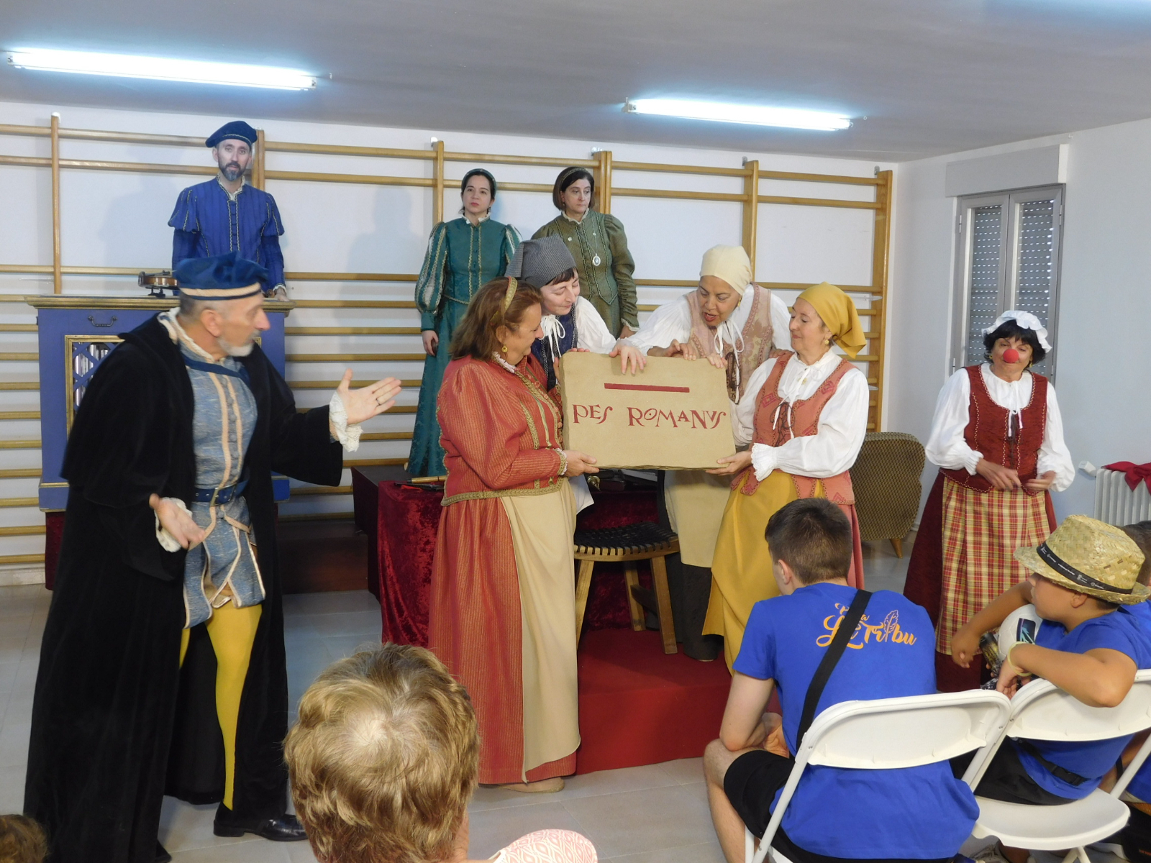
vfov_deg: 39.7
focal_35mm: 36
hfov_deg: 51.4
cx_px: 576
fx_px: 1197
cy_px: 432
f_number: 3.5
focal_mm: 6.3
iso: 125
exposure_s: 1/50
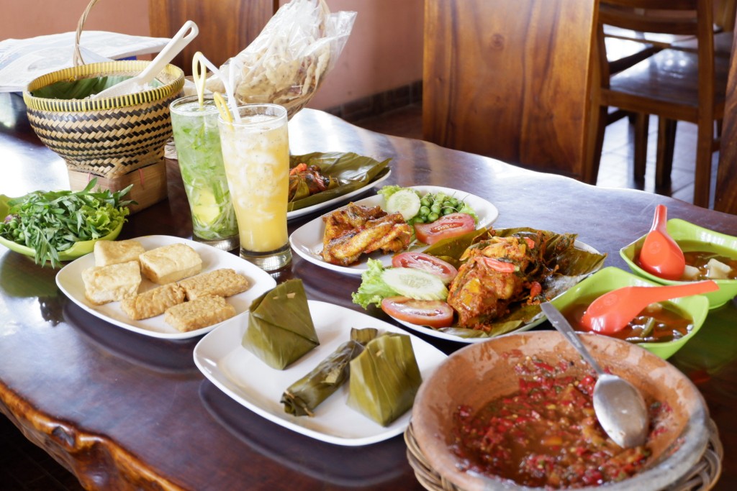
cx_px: 368
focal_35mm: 48
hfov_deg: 41.1
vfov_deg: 28.1
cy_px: 246
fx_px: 983
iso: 800
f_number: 5
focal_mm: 32.5
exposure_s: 1/10
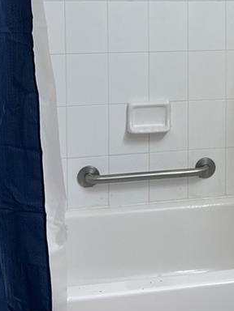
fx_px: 676
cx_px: 269
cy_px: 30
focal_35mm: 75
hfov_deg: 18.7
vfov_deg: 25.2
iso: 80
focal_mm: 6.76
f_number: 1.78
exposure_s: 1/120
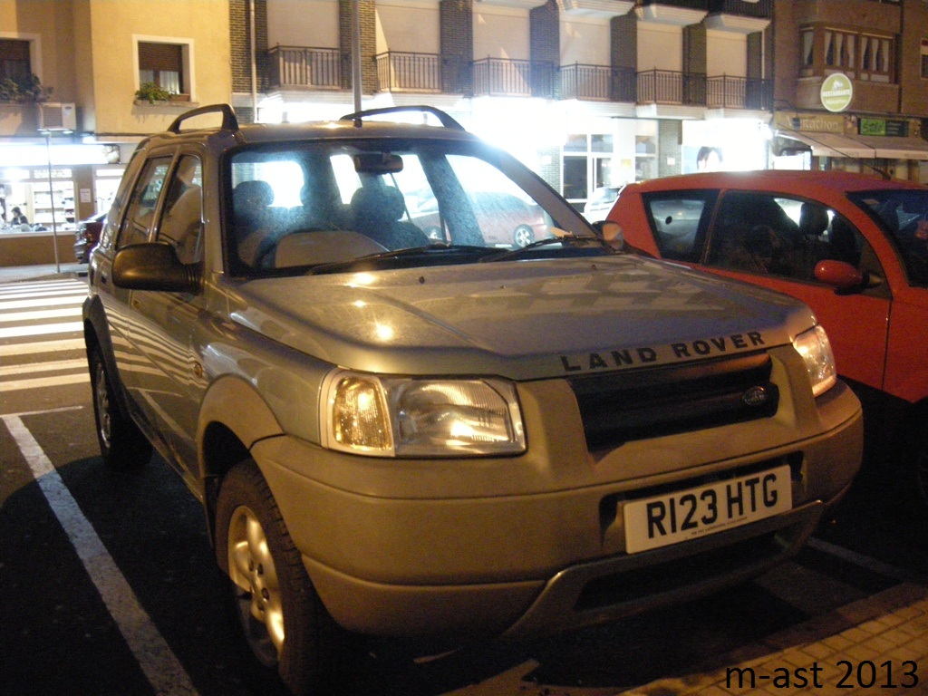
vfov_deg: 40.7
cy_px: 348
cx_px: 464
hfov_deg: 52.6
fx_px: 938
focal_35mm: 35
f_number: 2.7
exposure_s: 1/3.5
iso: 800
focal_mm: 7.5
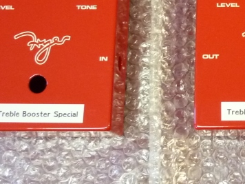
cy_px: 27
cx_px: 281
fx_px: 672
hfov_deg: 19.6
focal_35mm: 95
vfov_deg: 15.4
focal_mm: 5.5
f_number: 2.8
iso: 400
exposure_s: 1/20
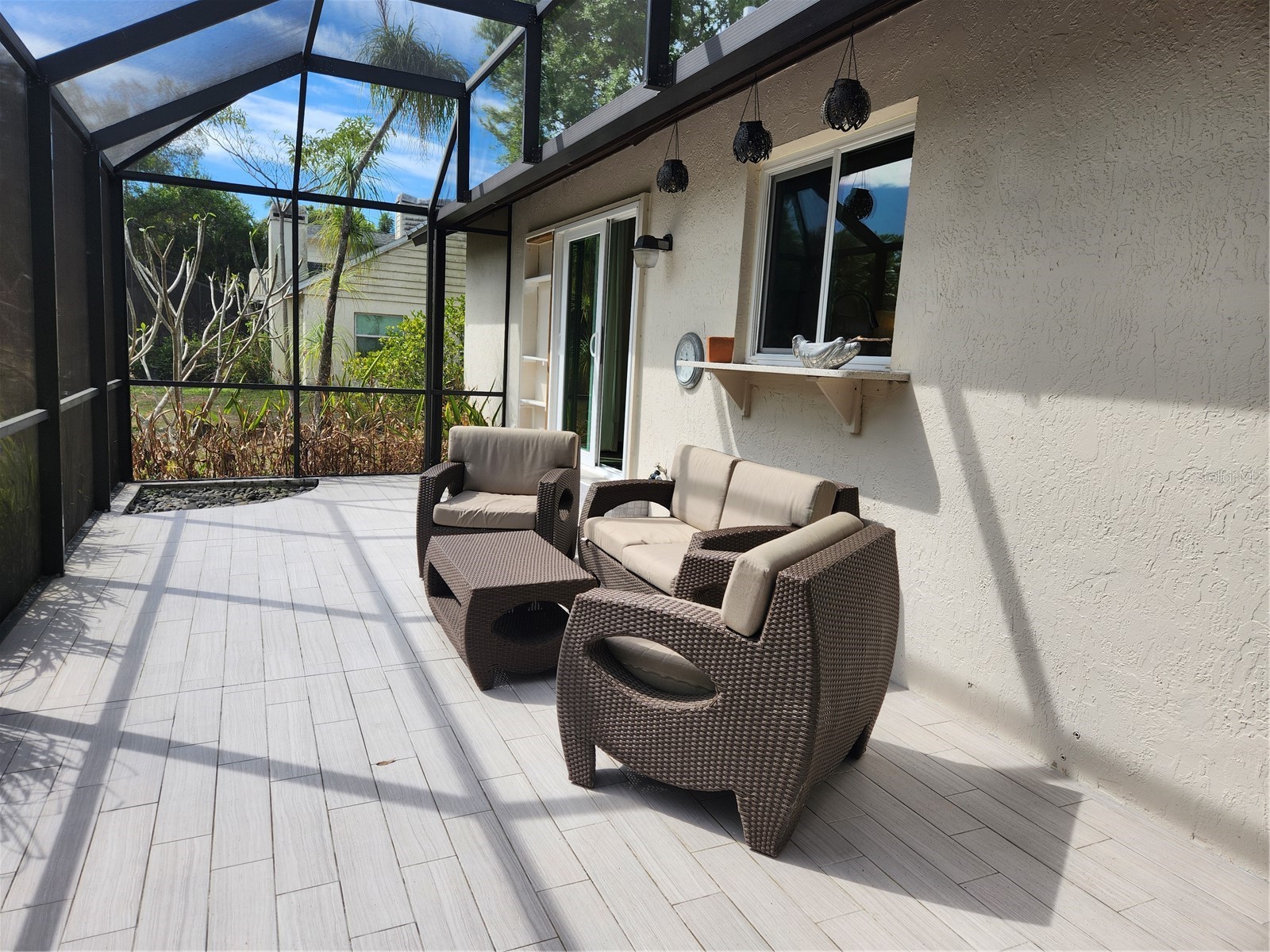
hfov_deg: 73.9
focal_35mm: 23
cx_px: 635
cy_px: 476
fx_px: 844
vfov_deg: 58.9
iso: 20
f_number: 1.8
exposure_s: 1/648
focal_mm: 5.4
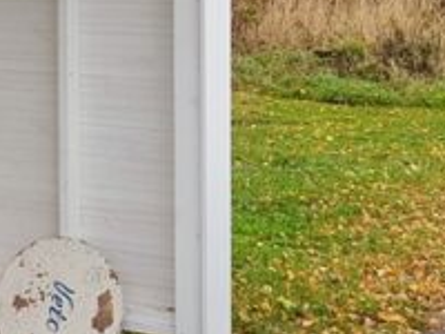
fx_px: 1581
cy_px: -16
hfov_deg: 13.5
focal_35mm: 123
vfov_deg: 11.9
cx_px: -465
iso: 50
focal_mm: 5.59
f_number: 1.8
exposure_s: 1/490
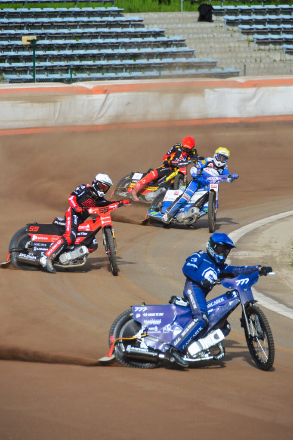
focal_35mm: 225
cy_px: 220
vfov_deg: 9.2
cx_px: 146
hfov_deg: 6.1
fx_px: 2751
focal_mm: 150
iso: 400
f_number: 5.6
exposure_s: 1/2000
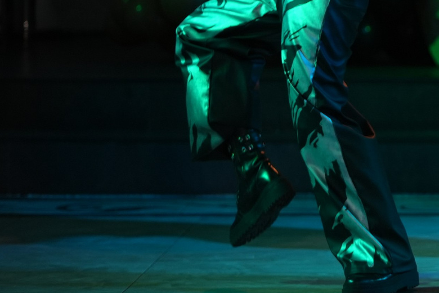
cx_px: 695
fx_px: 3402
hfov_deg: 7.2
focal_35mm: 279
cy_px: -151
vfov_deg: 4.9
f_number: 2.2
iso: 800
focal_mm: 85
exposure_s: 1/400
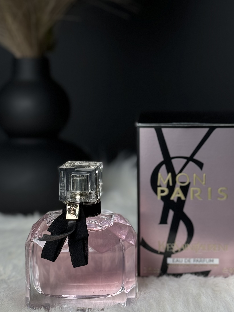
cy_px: 154
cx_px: 143
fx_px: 802
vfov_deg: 22.0
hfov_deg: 16.6
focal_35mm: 89
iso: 64
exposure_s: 1/390
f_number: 1.78
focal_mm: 6.76
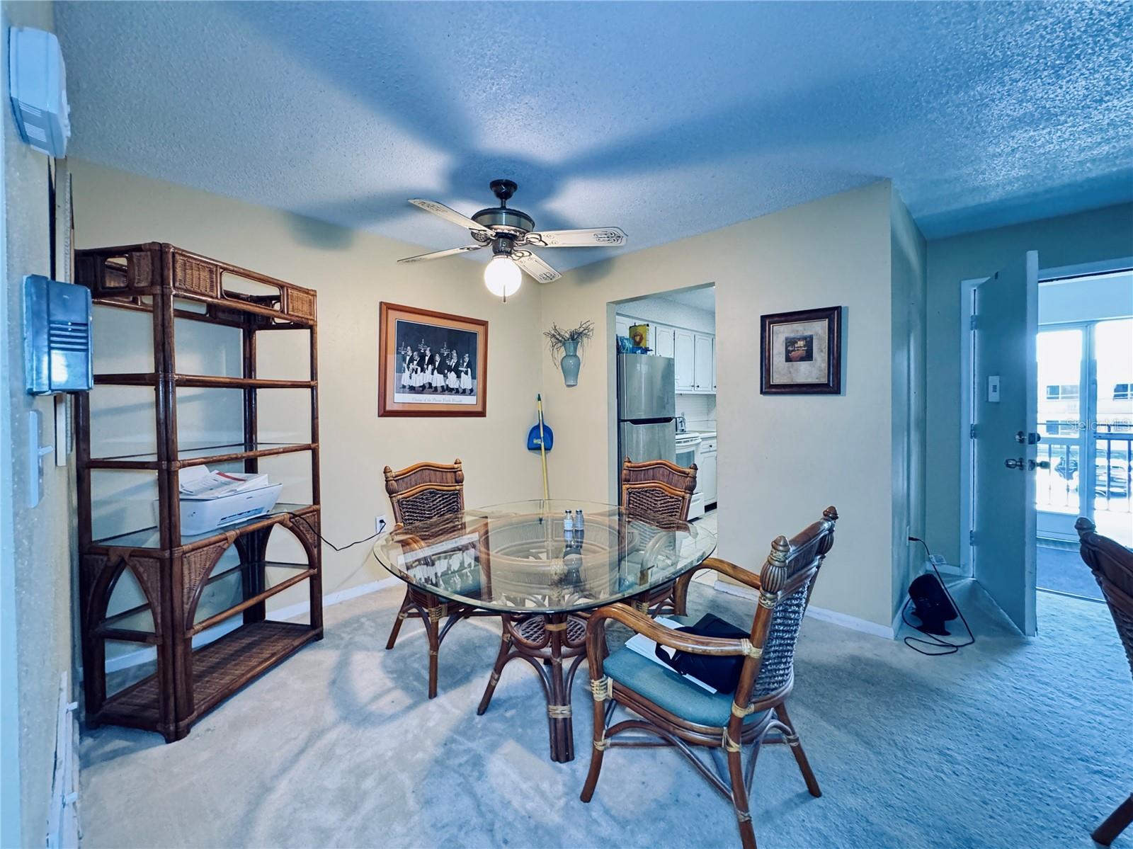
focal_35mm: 14
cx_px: 566
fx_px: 458
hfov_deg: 102.1
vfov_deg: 85.6
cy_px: 424
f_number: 2.2
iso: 800
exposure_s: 1/60
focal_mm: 2.22
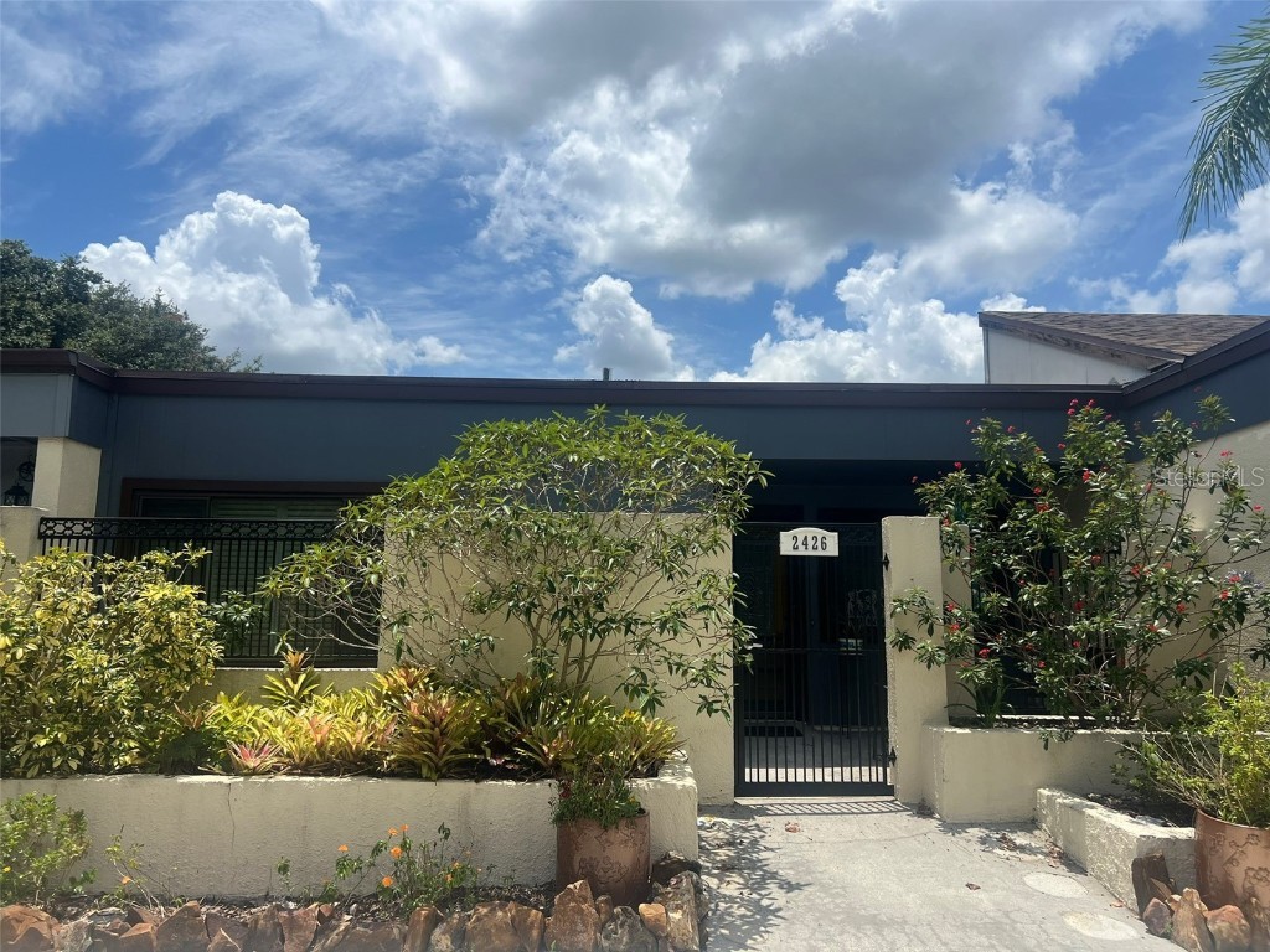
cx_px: 635
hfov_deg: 67.3
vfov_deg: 53.1
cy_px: 476
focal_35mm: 26
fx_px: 954
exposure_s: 1/6993
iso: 50
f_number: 1.5
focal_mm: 5.7
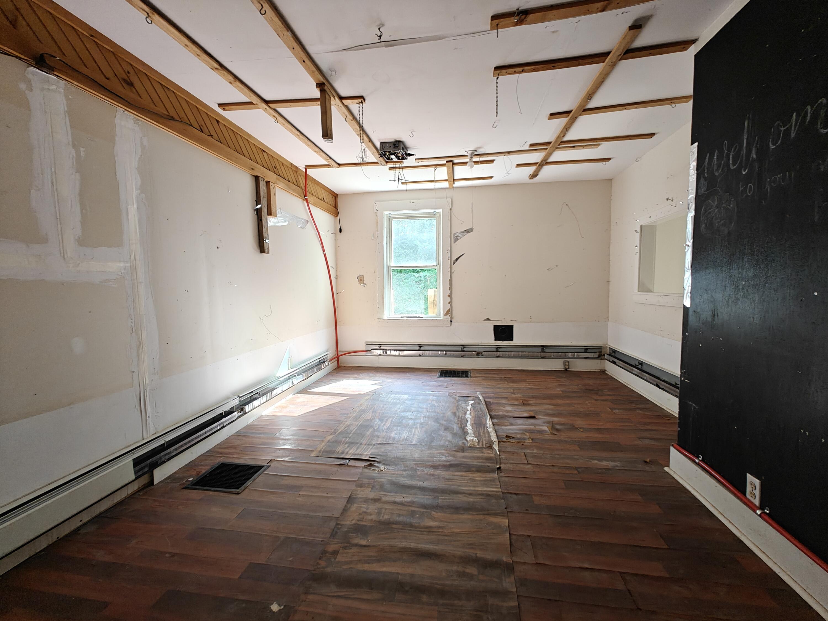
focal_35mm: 14
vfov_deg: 85.7
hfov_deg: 102.1
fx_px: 335
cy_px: 310
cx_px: 414
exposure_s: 1/50
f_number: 2.2
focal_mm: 2.62
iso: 160
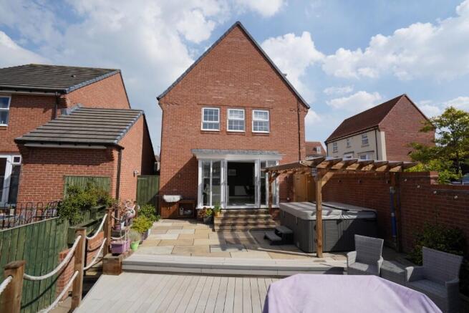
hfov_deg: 96.7
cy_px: 156
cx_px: 234
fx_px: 208
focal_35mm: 16
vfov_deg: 73.8
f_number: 8
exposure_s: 1/1250
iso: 400
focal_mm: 16
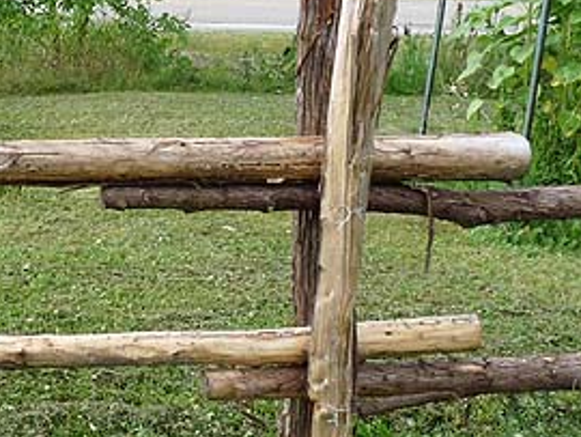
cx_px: -56
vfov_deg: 24.5
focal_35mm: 60
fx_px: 1008
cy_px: 209
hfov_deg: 29.1
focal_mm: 4.8
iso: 100
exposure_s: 1/200
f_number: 5
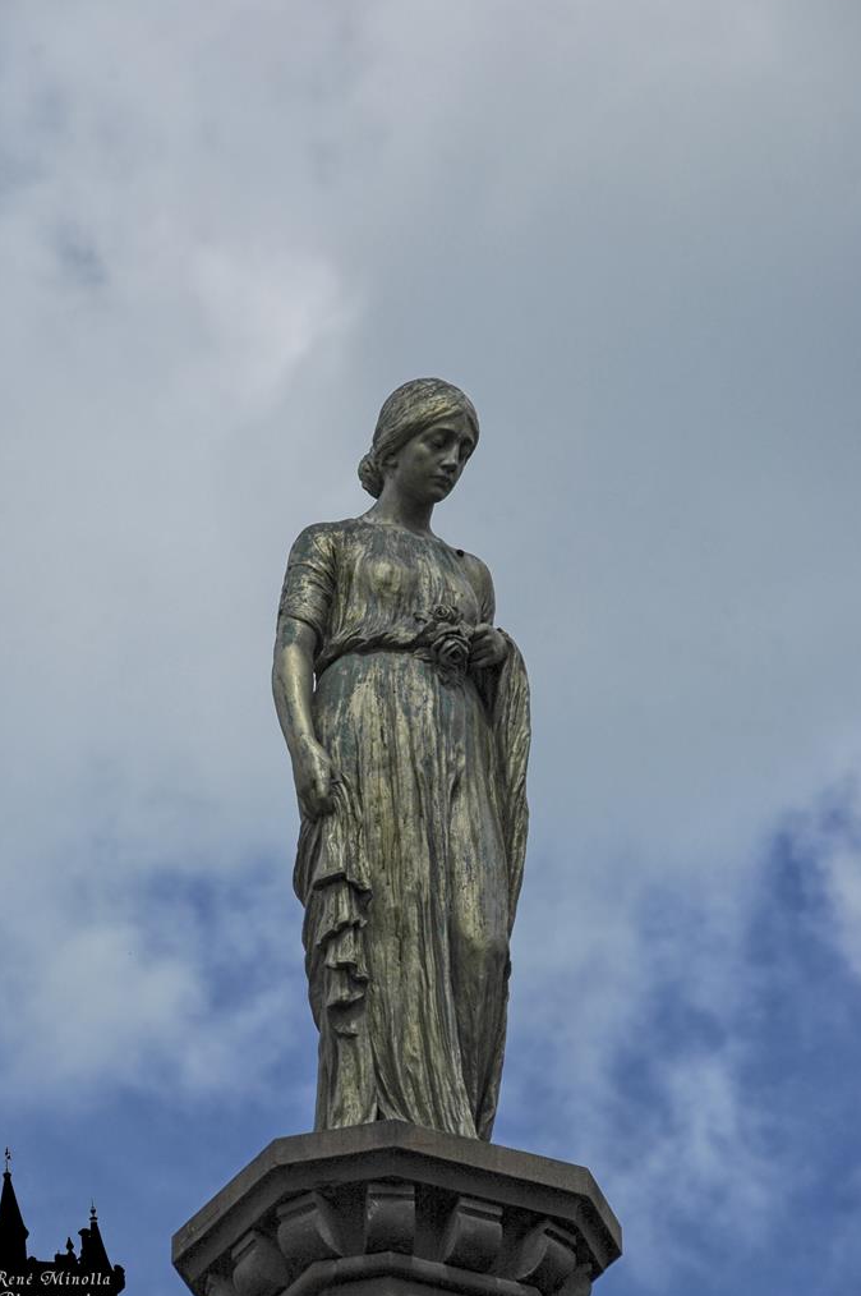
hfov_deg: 7.7
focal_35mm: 179
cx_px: 413
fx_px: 6434
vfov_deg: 11.5
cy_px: 649
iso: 200
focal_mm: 112
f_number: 9
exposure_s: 1/1250
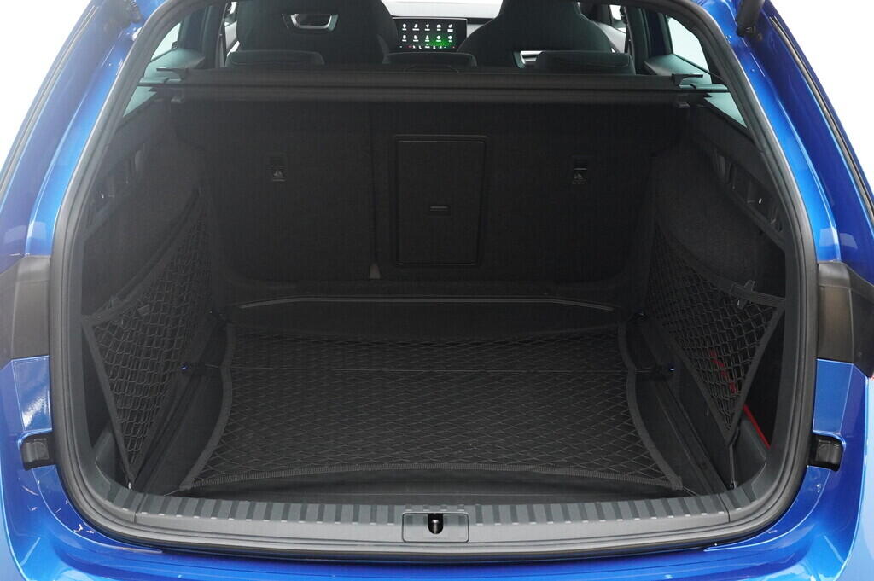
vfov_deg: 36.8
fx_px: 873
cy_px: 290
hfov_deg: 53.2
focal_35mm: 36
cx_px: 437
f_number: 5.6
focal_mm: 24
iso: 4000
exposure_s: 1/160
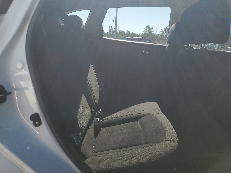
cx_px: 116
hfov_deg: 67.3
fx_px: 174
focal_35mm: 26
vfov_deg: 53.1
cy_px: 86
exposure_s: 1/1429
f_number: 1.5
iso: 50
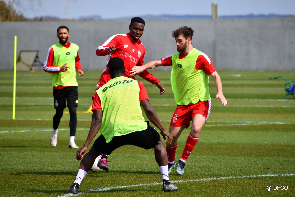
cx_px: 148
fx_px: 2950
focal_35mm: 360
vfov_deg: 3.8
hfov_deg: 5.7
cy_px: 98
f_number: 7.1
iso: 400
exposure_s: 1/2000
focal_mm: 240
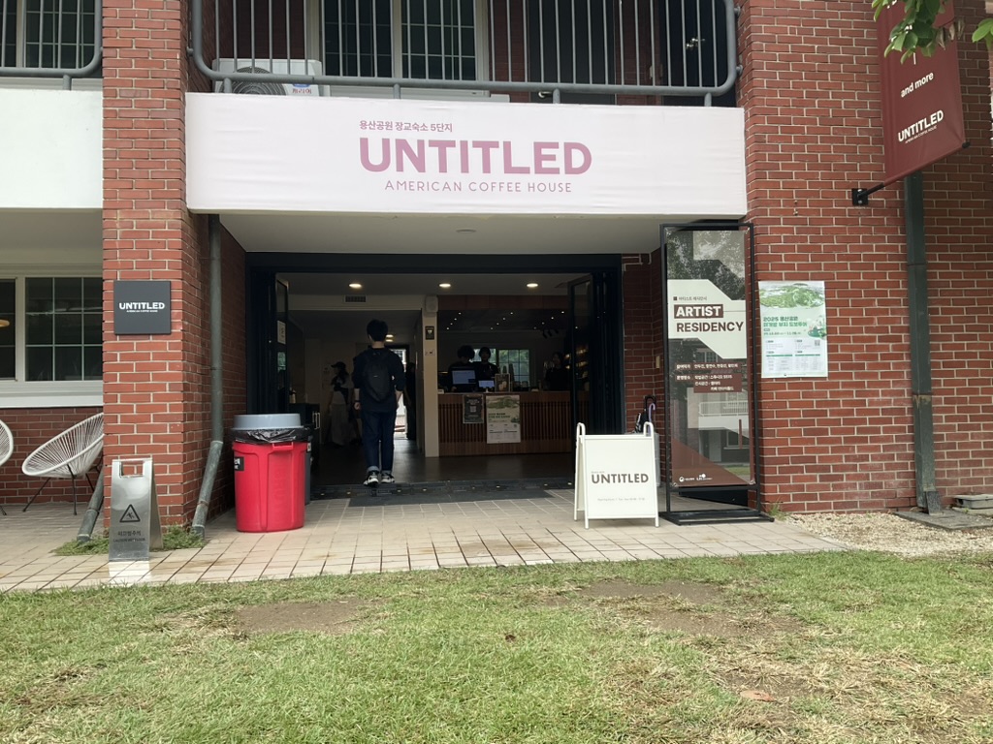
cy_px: 372
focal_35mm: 29
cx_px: 496
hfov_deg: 61.7
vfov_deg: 48.2
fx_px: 832
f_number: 1.8
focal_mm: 3
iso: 25
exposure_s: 1/268
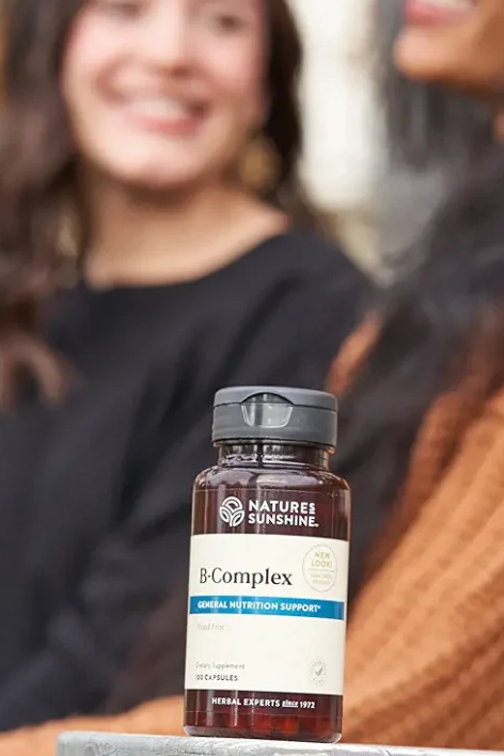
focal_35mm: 126
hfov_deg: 10.9
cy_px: 430
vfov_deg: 16.3
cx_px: 179
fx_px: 2646
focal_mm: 85
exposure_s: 1/400
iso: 1250
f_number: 7.1
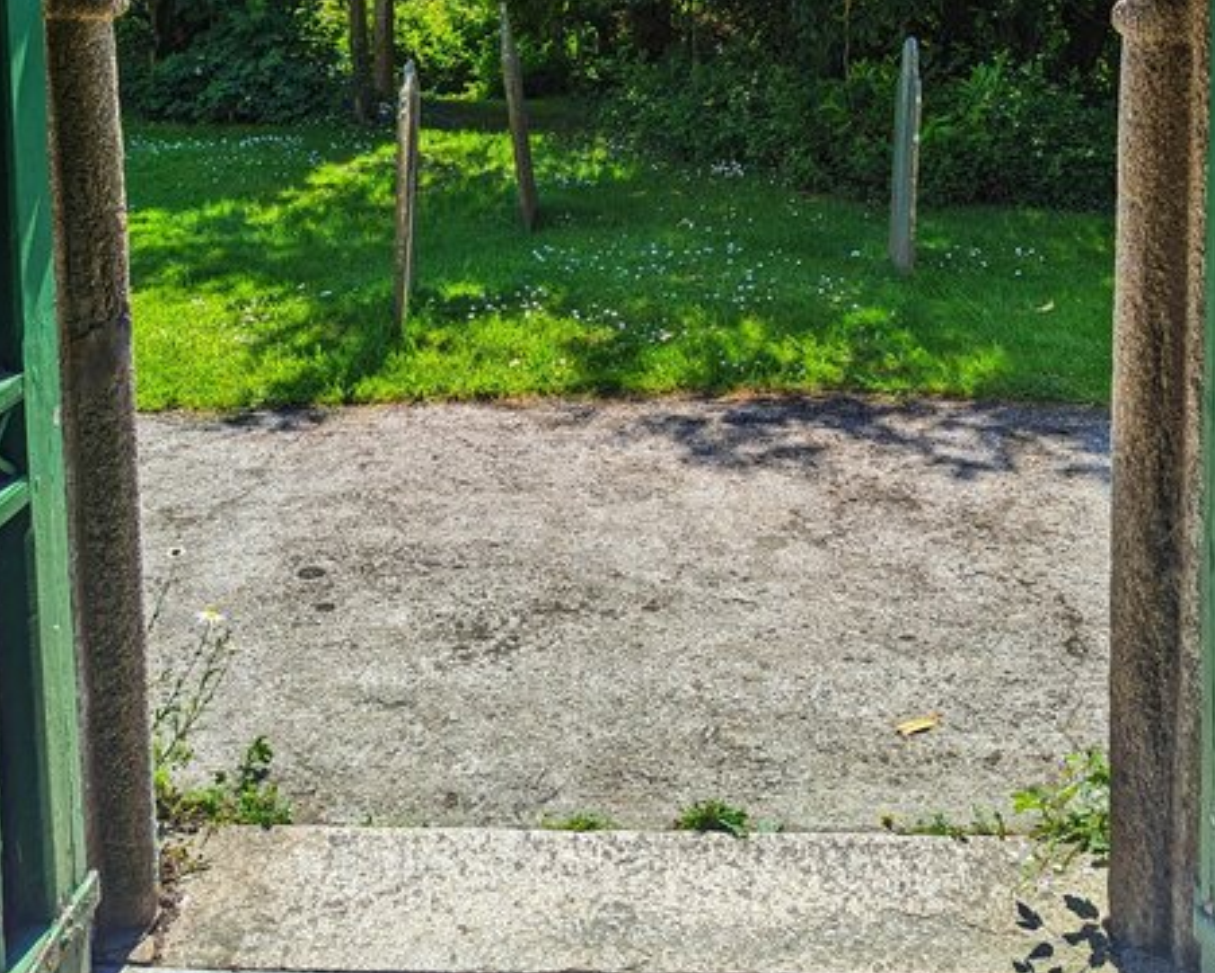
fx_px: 1331
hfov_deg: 48.9
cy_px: 74
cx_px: 703
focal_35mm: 37
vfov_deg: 37.2
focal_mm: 6.81
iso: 39
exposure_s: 1/891
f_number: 1.85
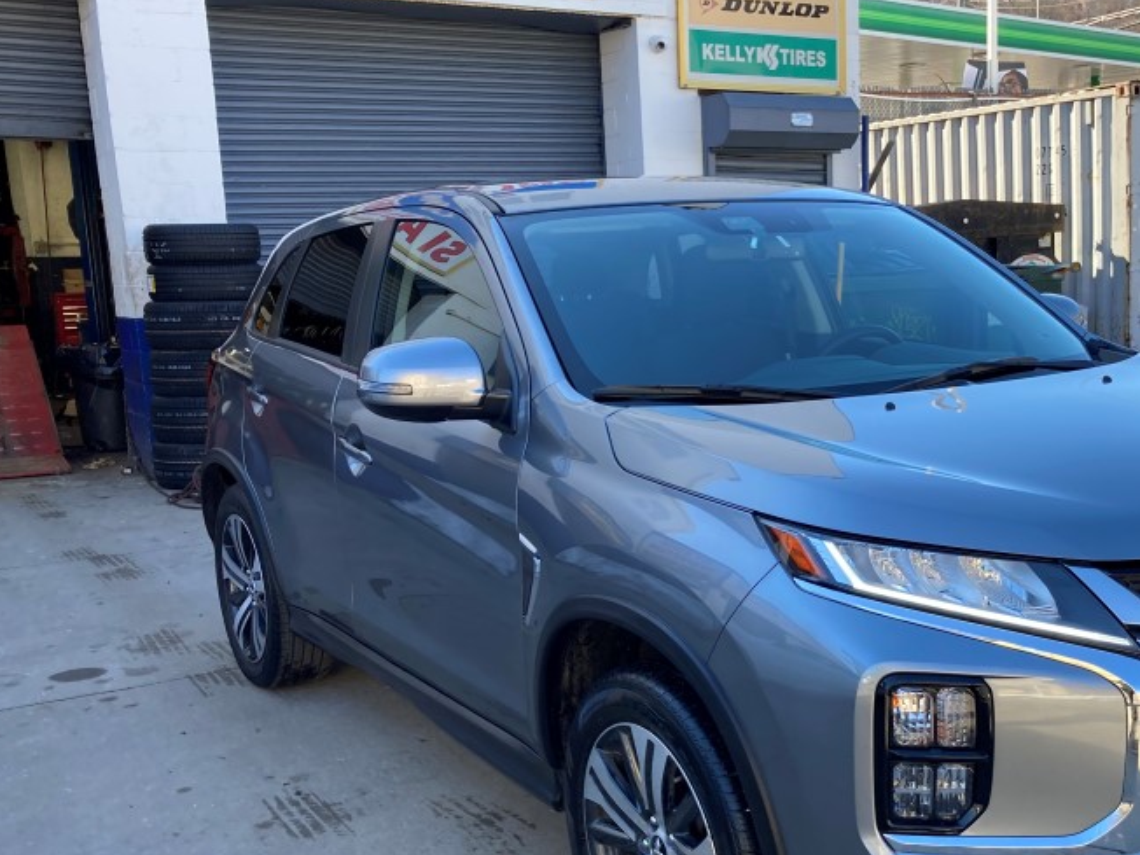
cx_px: 771
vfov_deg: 32.6
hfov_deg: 42.3
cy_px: 580
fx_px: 1449
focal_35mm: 44
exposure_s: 1/261
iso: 20
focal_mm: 3.99
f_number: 1.8
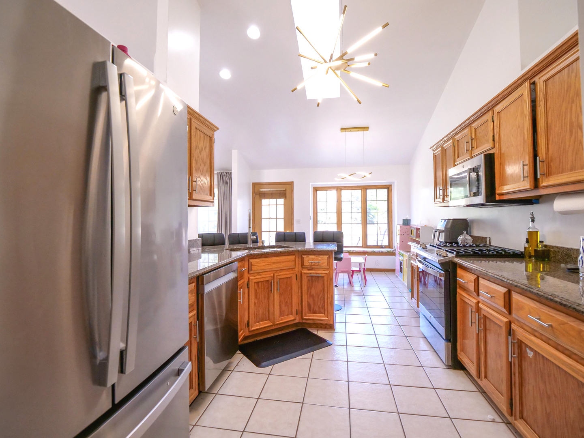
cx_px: 292
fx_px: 270
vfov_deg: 78.1
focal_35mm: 16
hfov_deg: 94.5
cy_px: 219
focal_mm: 8
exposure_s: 1/320
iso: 1600
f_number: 3.2
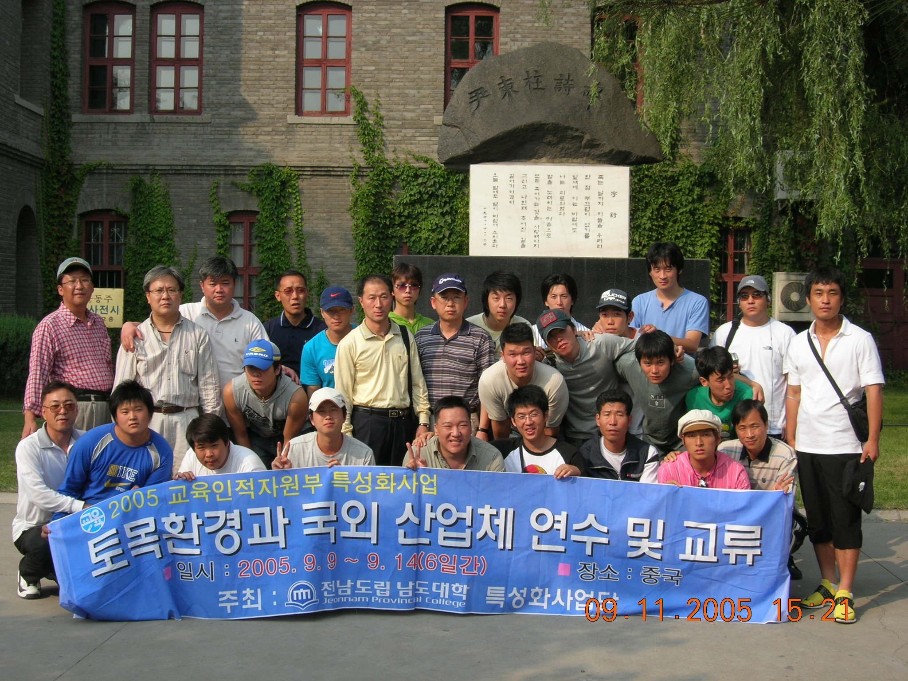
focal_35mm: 51
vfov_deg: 28.6
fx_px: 1338
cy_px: 340
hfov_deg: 37.5
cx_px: 454
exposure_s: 1/318
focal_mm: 10.6
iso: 64
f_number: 5.4
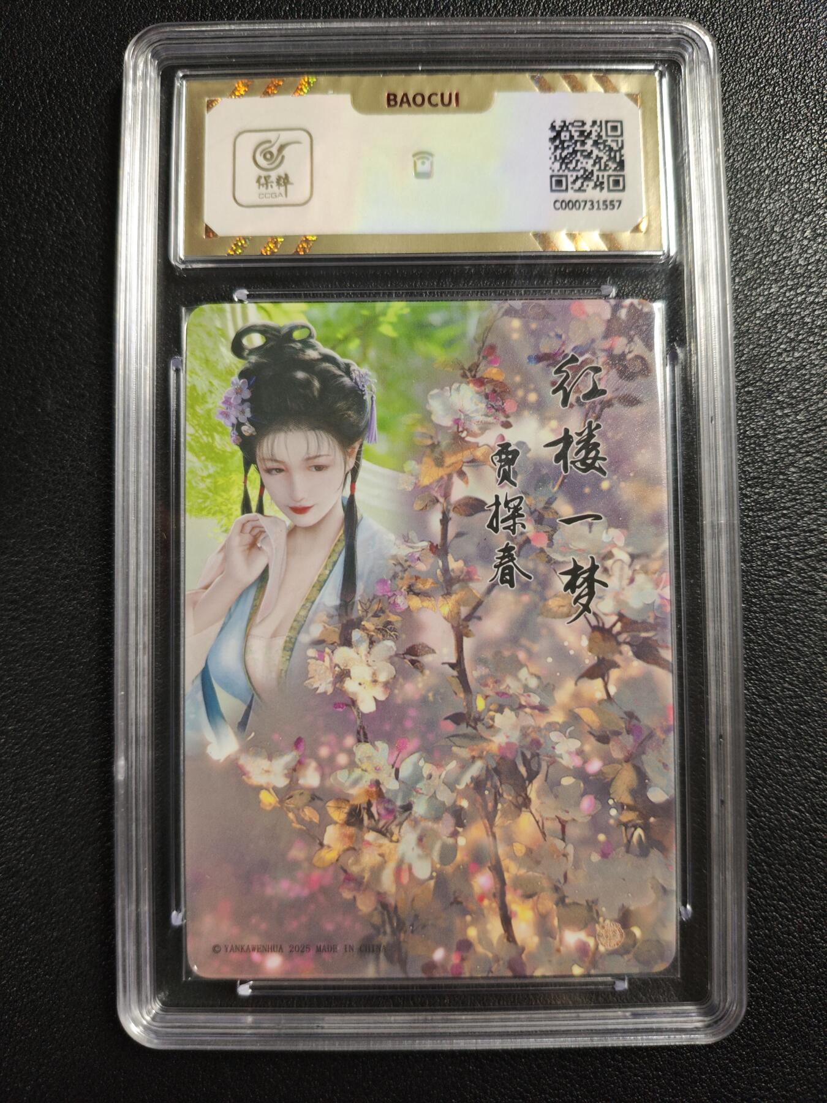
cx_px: 414
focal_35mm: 26
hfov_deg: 53.1
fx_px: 828
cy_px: 552
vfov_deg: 67.3
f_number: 1.5
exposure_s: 1/200
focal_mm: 4.94
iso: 640
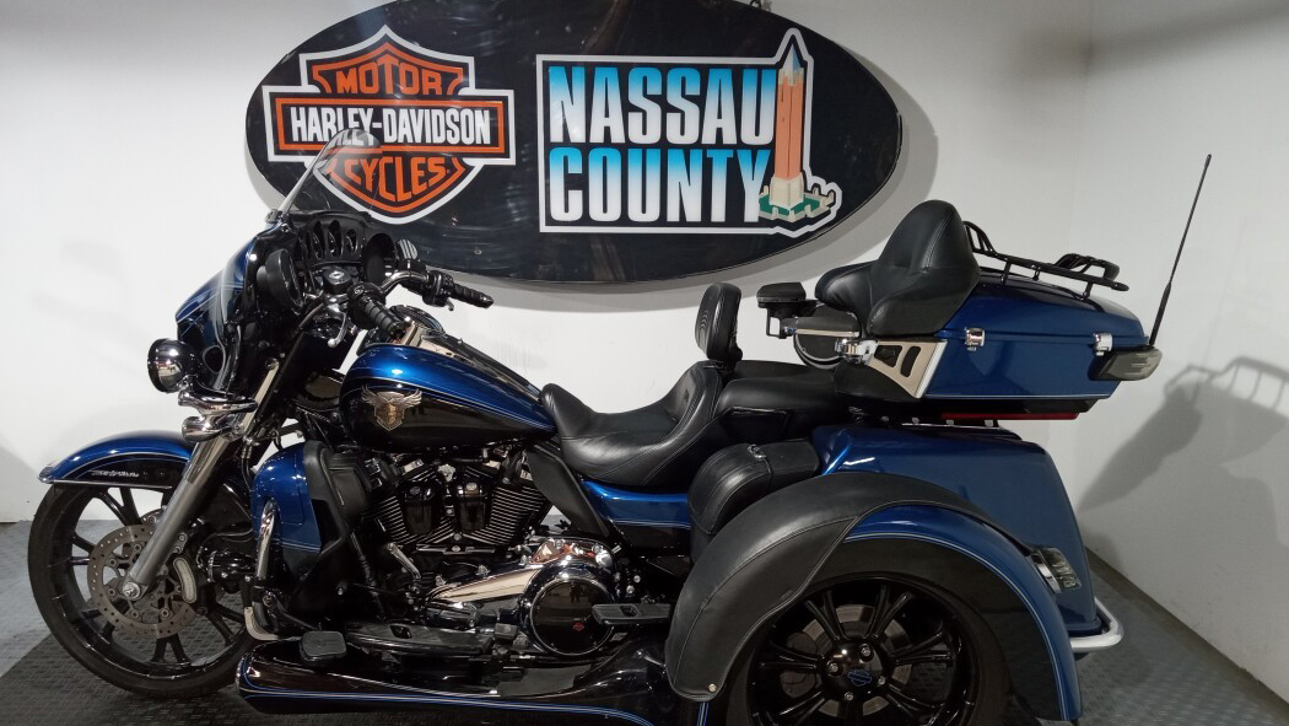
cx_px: 645
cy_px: 466
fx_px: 1060
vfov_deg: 37.5
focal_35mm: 31
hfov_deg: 62.6
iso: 399
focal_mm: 3.71
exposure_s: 1/40
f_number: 2.2
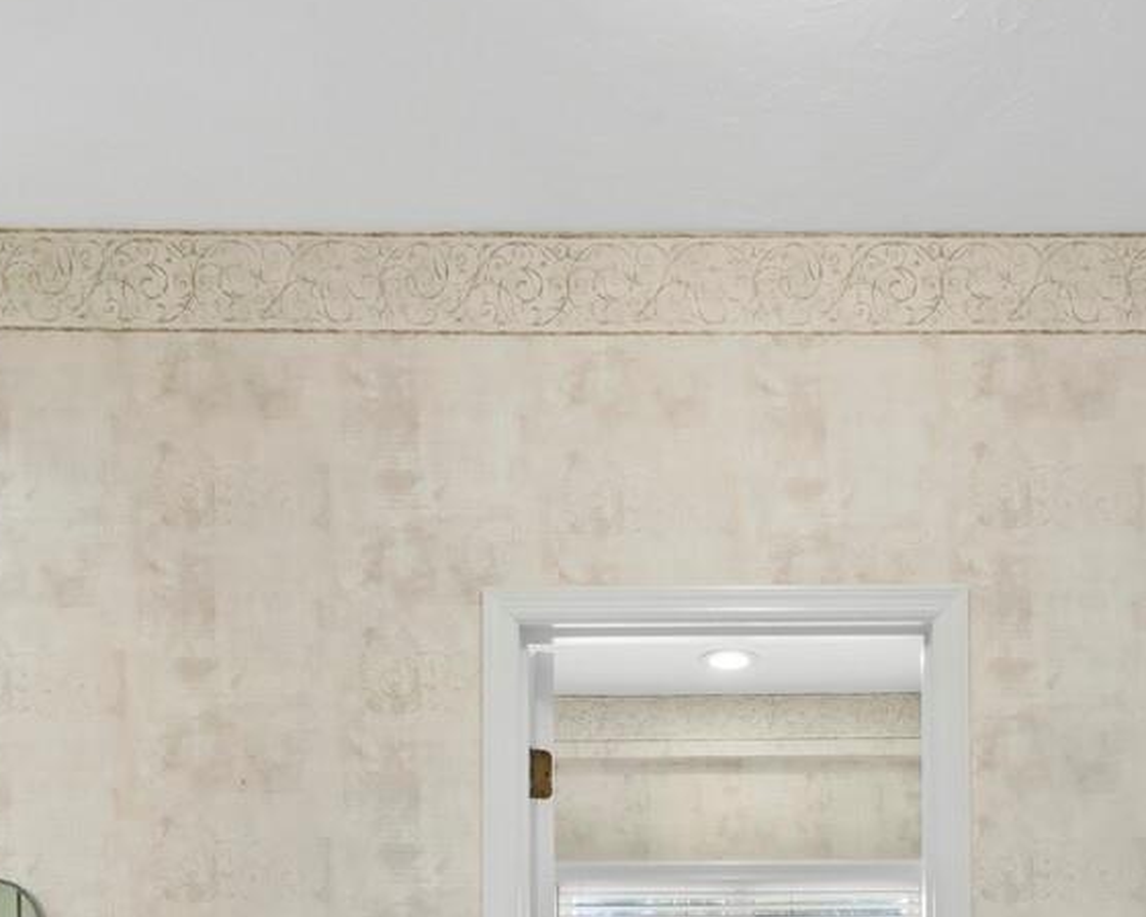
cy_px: 1066
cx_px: 720
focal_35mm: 39
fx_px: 1323
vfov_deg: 32.4
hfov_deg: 46.4
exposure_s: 1/2
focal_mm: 7
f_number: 11
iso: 320
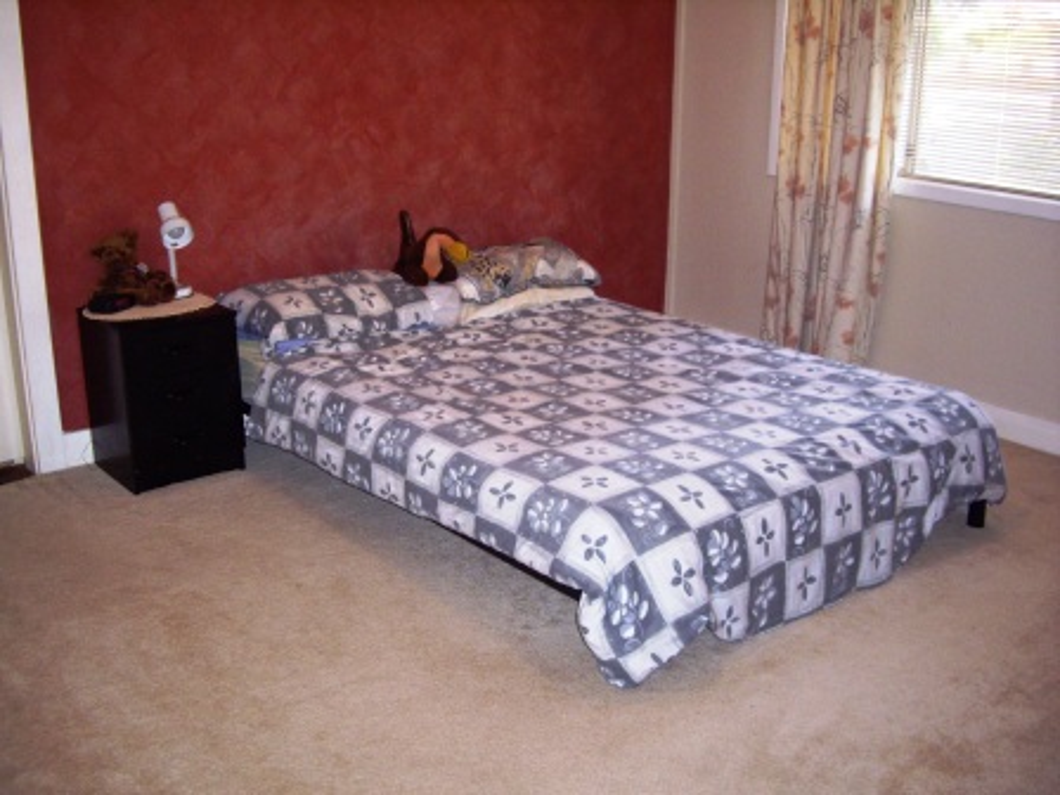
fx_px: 1164
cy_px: 398
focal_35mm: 38
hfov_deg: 49.0
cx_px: 530
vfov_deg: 37.7
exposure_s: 1/40
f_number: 2.8
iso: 400
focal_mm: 7.9
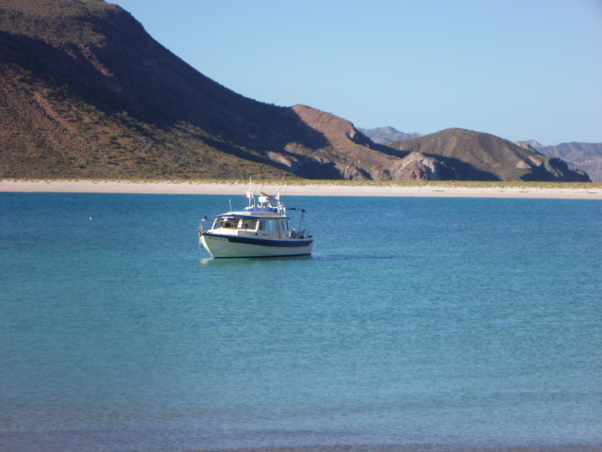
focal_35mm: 120
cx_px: 301
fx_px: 2087
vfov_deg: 12.3
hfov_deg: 16.4
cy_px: 226
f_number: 5.8
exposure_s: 1/200
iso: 80
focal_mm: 21.3
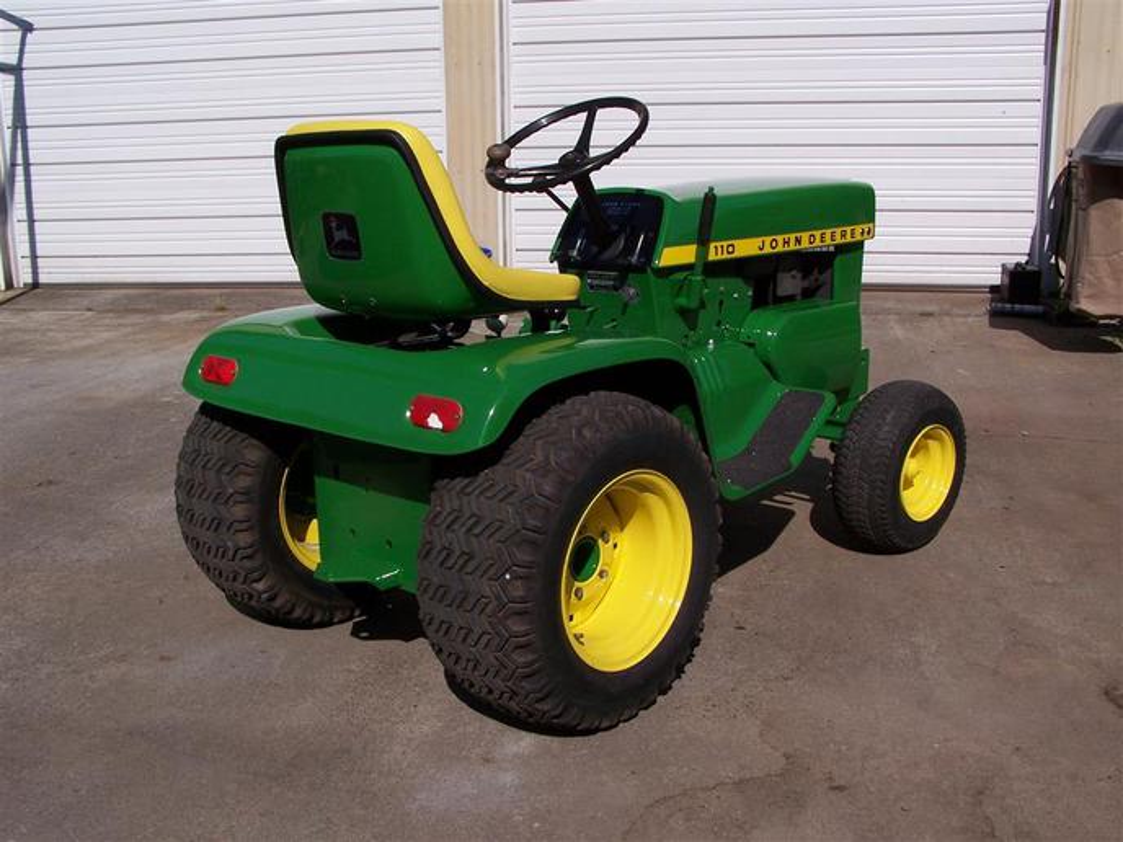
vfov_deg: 37.7
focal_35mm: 38
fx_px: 1233
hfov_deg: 49.0
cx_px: 562
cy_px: 421
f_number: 5.6
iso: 80
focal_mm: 6.3
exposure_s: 1/1000
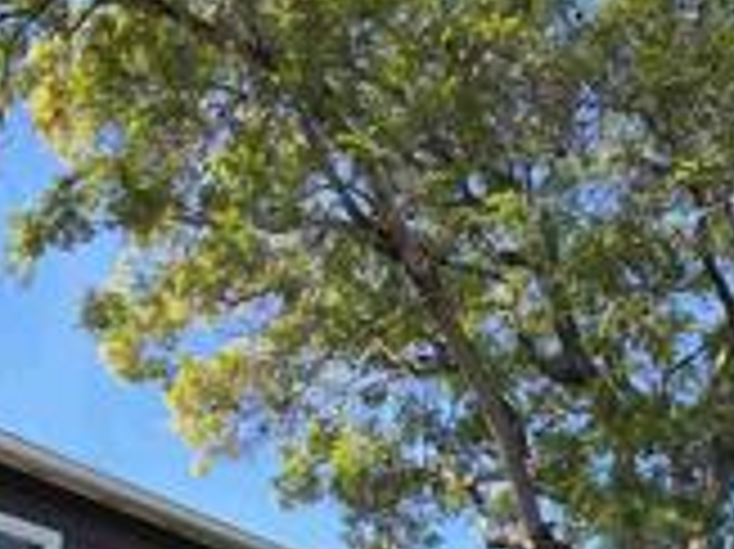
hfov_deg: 37.5
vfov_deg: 22.8
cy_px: 837
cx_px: 383
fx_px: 1081
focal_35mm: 51
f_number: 1.9
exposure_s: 1/767
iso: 40
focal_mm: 2.2
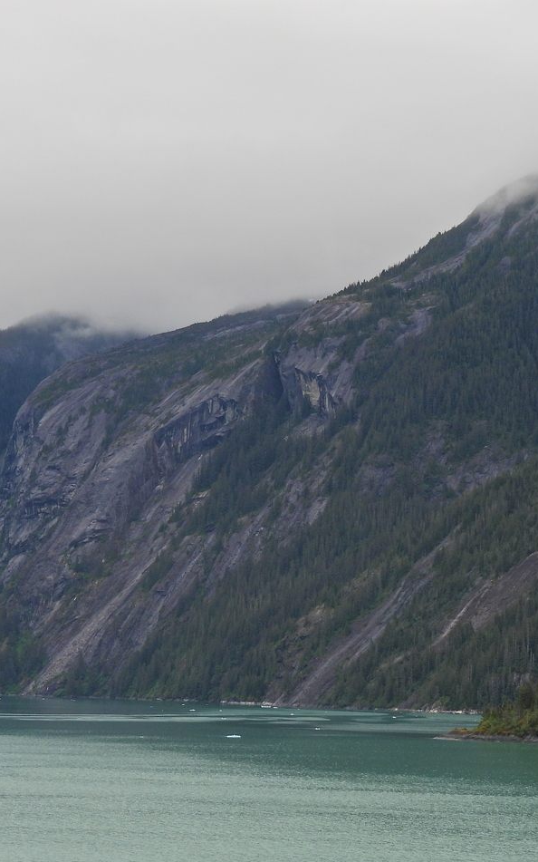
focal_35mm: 107
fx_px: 2511
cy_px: 434
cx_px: 259
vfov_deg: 19.5
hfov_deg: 12.2
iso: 100
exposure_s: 1/500
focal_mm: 13.4
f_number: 3.5
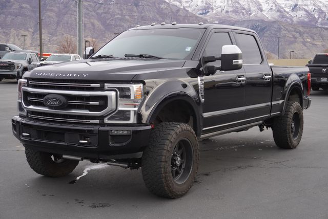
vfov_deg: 25.1
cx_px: 164
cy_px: 110
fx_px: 492
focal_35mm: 54
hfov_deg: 36.8
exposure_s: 1/100
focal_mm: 36
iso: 100
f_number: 6.3
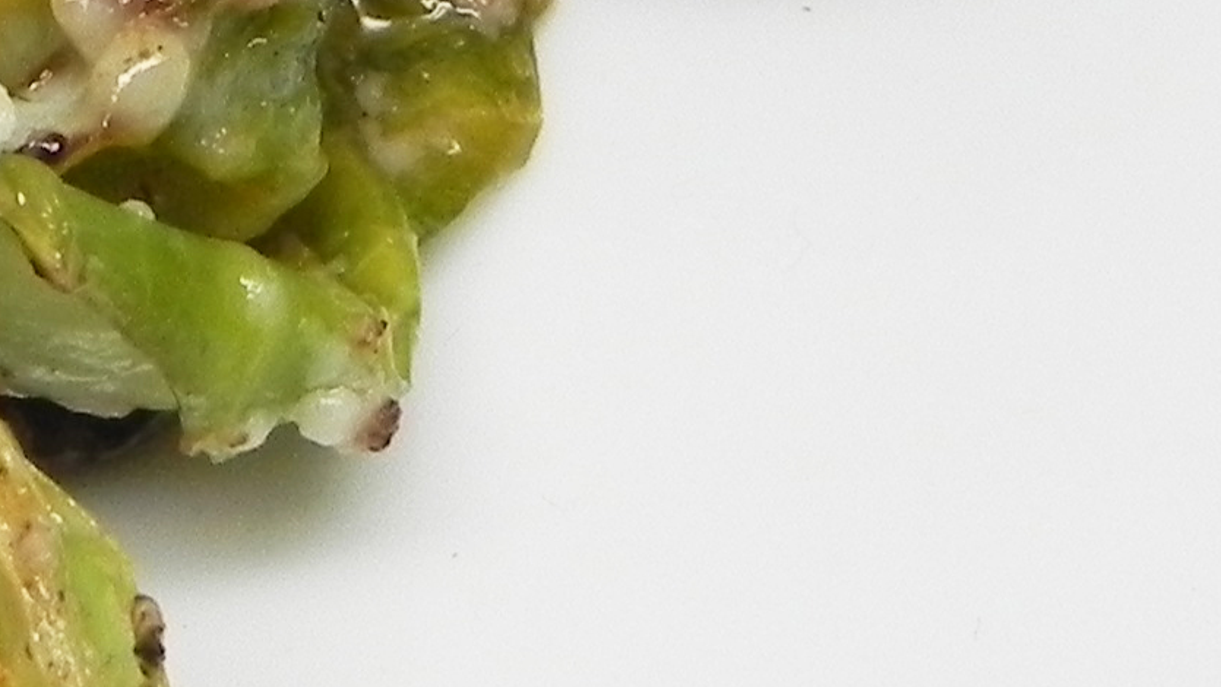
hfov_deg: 14.5
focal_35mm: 138
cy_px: 38
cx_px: -591
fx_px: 4469
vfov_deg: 8.8
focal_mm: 5.2
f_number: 5
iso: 239
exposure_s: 1/30.3
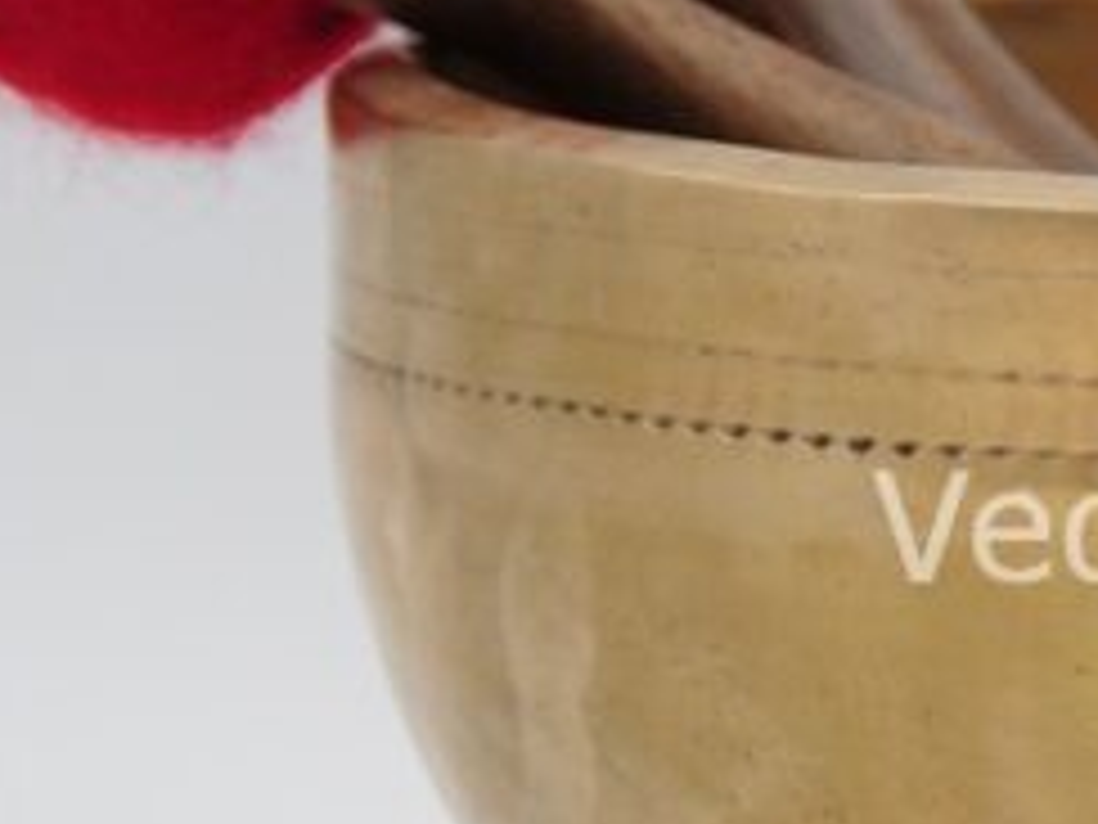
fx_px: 12498
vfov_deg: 3.8
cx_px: 1400
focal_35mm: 394
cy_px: 525
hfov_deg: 5.0
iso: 200
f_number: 7.1
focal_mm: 65
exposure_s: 1/160
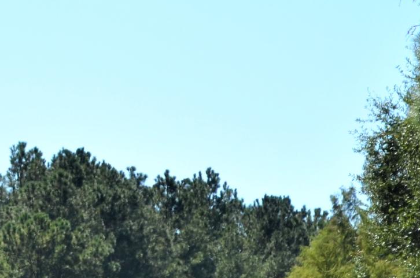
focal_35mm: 341
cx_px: -141
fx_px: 3971
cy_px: 33
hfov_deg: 6.0
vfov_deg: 4.0
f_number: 5.6
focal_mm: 55
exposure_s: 1/1500
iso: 400
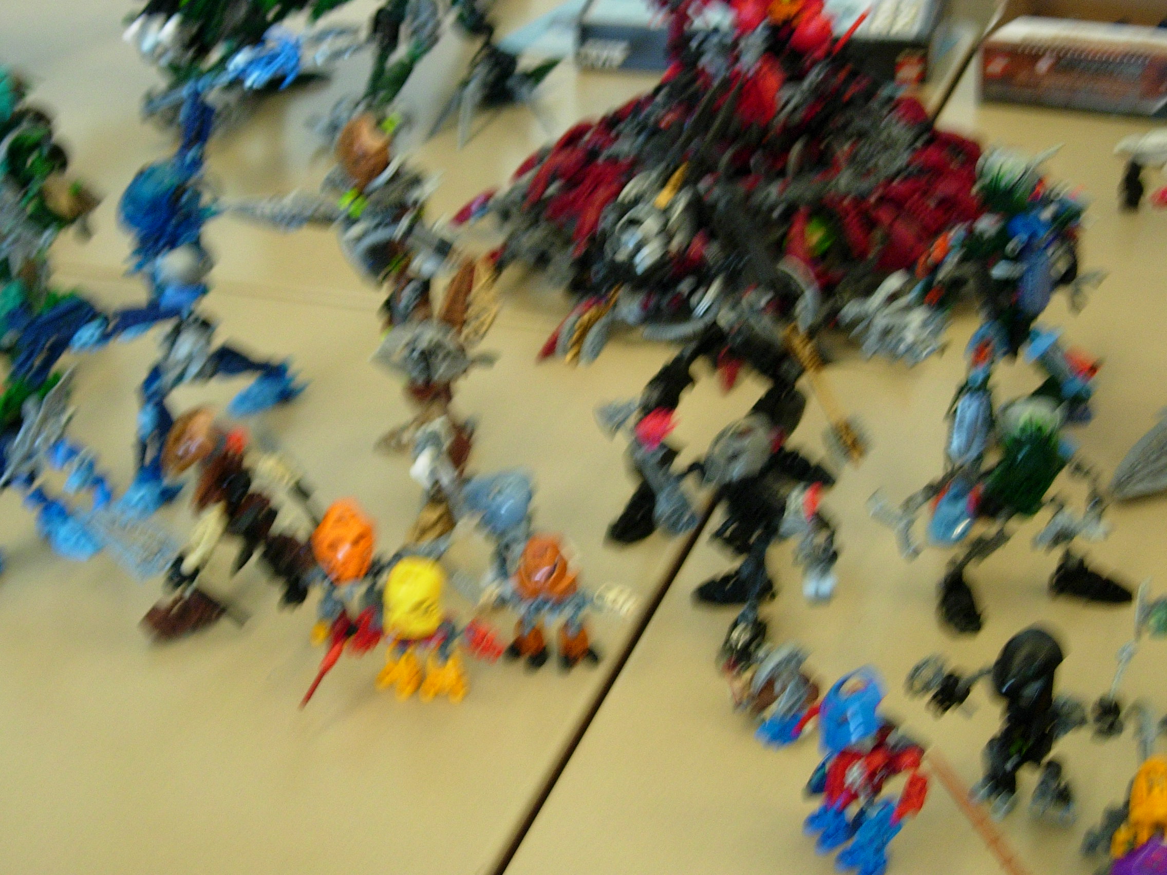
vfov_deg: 24.0
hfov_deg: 31.7
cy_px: 438
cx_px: 584
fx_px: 2056
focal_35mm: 61
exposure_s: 1/32
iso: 188
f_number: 3.5
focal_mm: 12.7
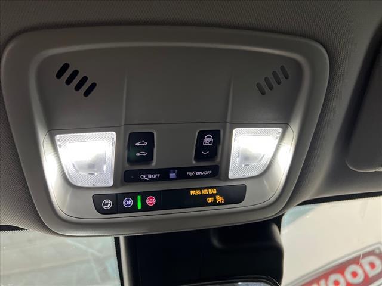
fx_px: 287
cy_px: 143
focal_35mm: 26
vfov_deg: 53.1
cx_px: 191
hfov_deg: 67.3
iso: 400
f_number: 1.5
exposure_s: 1/60
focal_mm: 5.7
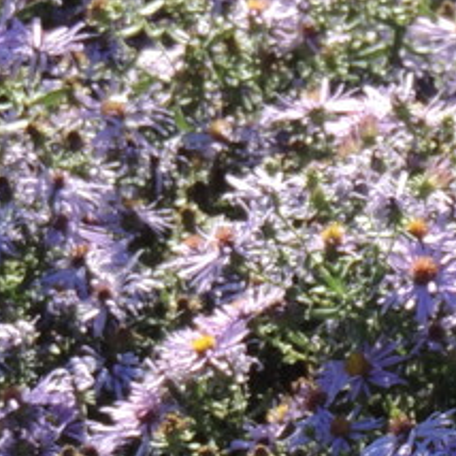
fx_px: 8257
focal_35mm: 554
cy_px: 558
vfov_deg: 3.2
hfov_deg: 3.2
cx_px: 569
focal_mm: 18.7
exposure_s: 1/400
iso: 100
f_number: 4.2
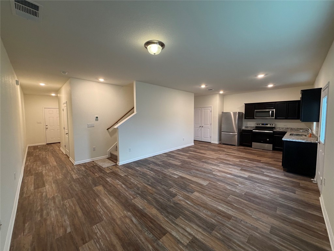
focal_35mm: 14
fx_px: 135
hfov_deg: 102.1
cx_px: 167
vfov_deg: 85.7
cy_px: 126
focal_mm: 2.22
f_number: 2.2
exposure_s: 1/60
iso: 320
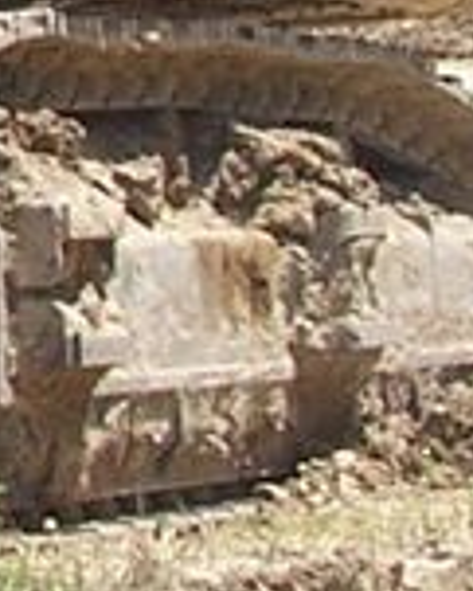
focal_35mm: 289
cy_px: -380
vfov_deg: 6.6
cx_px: -1267
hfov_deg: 4.9
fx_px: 5052
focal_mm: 6
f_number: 4
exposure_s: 1/500
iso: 80
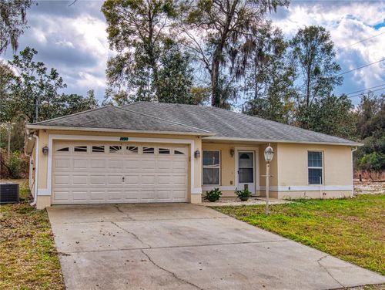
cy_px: 145
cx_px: 192
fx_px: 445
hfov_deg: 46.8
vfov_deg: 36.0
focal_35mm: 40
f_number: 8
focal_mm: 20
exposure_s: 1/1600
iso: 200
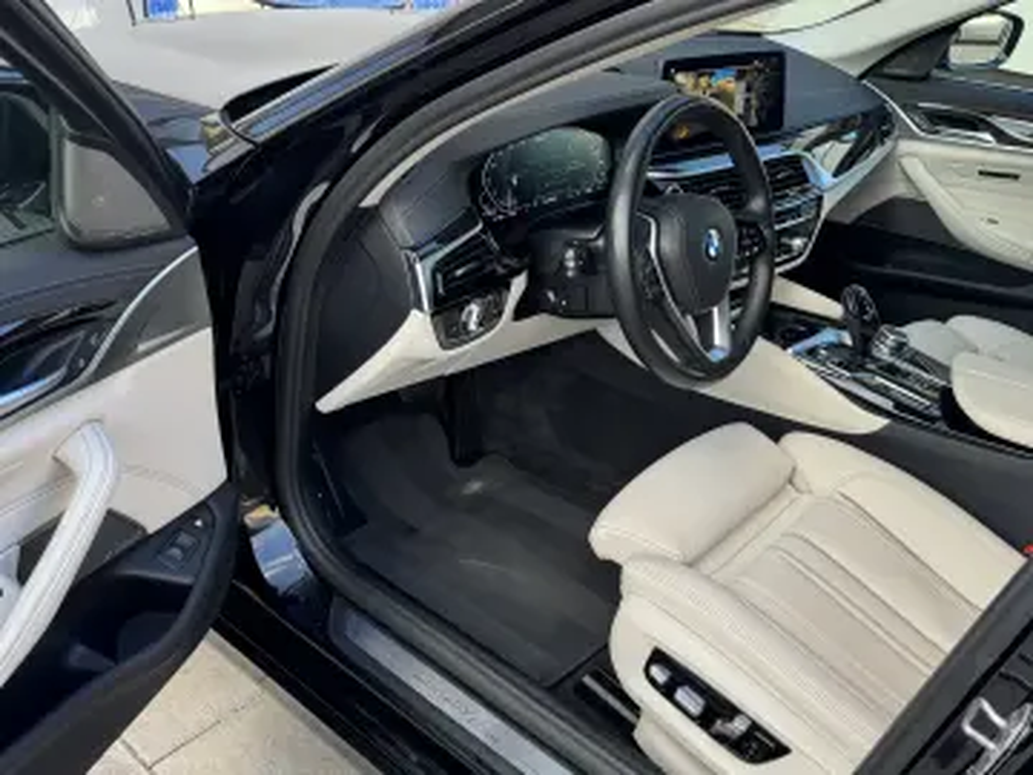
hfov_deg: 71.6
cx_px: 516
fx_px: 716
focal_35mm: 24
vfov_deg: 56.8
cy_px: 388
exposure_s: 1/138
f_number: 1.78
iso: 50
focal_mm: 6.76
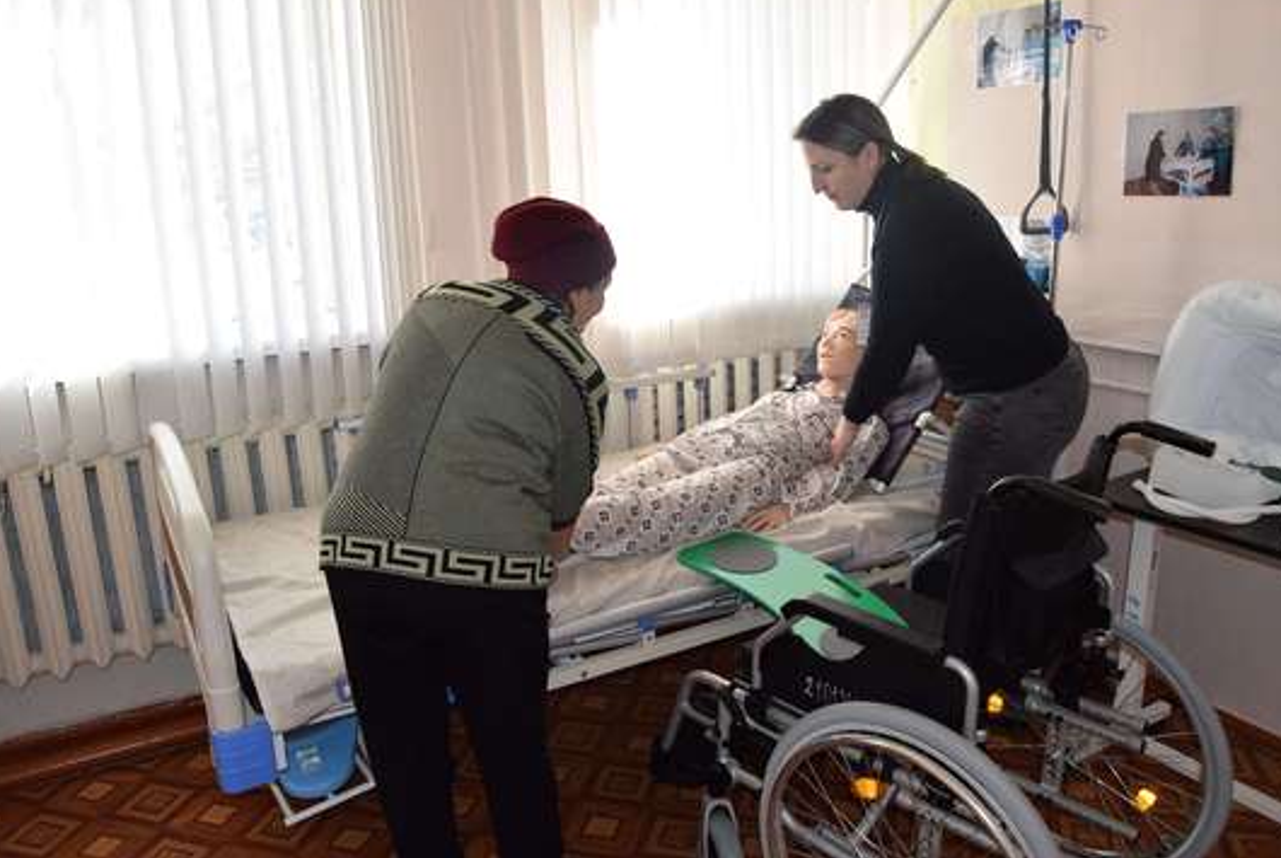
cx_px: 645
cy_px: 416
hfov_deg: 65.4
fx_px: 998
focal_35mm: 28
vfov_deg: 46.5
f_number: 5.6
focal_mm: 18
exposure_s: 1/125
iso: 640
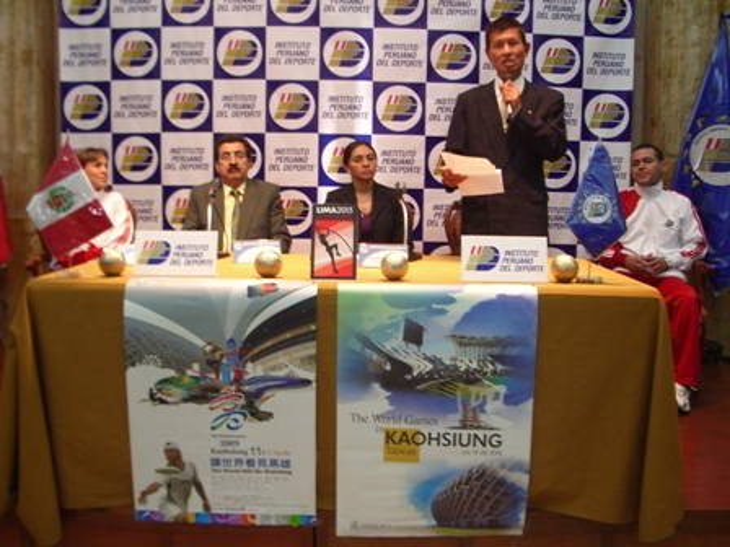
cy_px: 274
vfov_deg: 40.7
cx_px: 365
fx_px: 738
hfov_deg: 52.6
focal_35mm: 35
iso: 200
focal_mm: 5.8
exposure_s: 1/6
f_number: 2.6
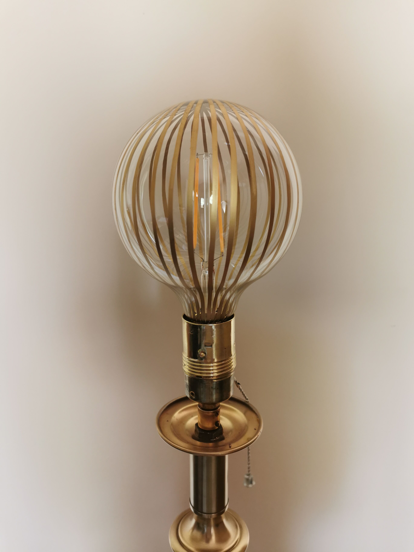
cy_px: 276
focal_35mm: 27
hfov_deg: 51.4
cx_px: 207
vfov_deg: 65.3
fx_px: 431
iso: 125
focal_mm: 5.56
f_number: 1.6
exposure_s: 1/50
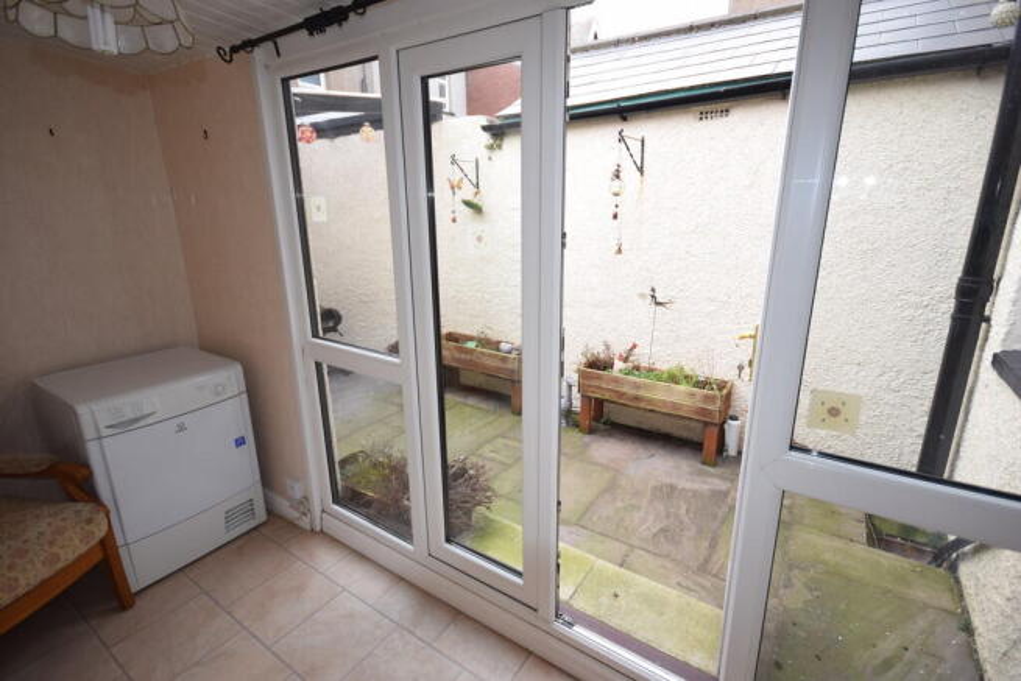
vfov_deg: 69.7
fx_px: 489
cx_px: 510
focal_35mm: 17
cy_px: 340
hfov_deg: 92.4
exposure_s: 1/125
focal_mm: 11.5
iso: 250
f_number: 5.6
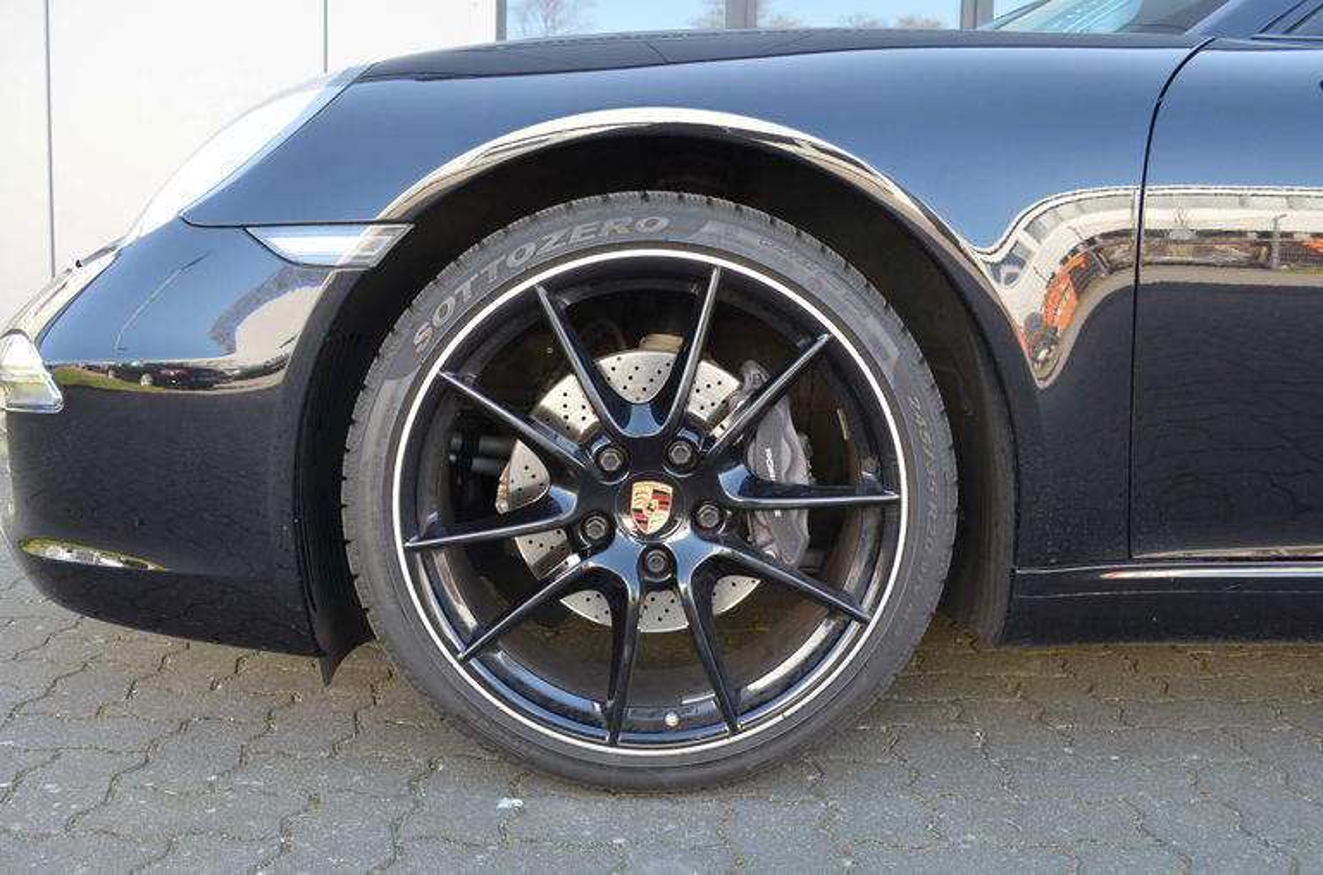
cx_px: 662
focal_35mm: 33
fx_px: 1210
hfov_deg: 57.3
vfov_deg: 39.8
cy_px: 438
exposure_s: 1/100
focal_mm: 22
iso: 400
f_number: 5
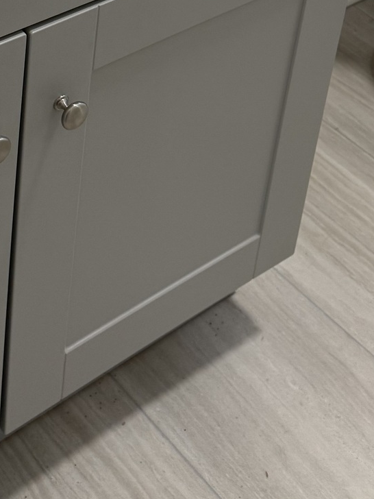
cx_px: 46
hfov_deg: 19.1
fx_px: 1095
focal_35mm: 76
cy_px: -164
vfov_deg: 22.7
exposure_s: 1/120
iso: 125
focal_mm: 6.76
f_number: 1.78
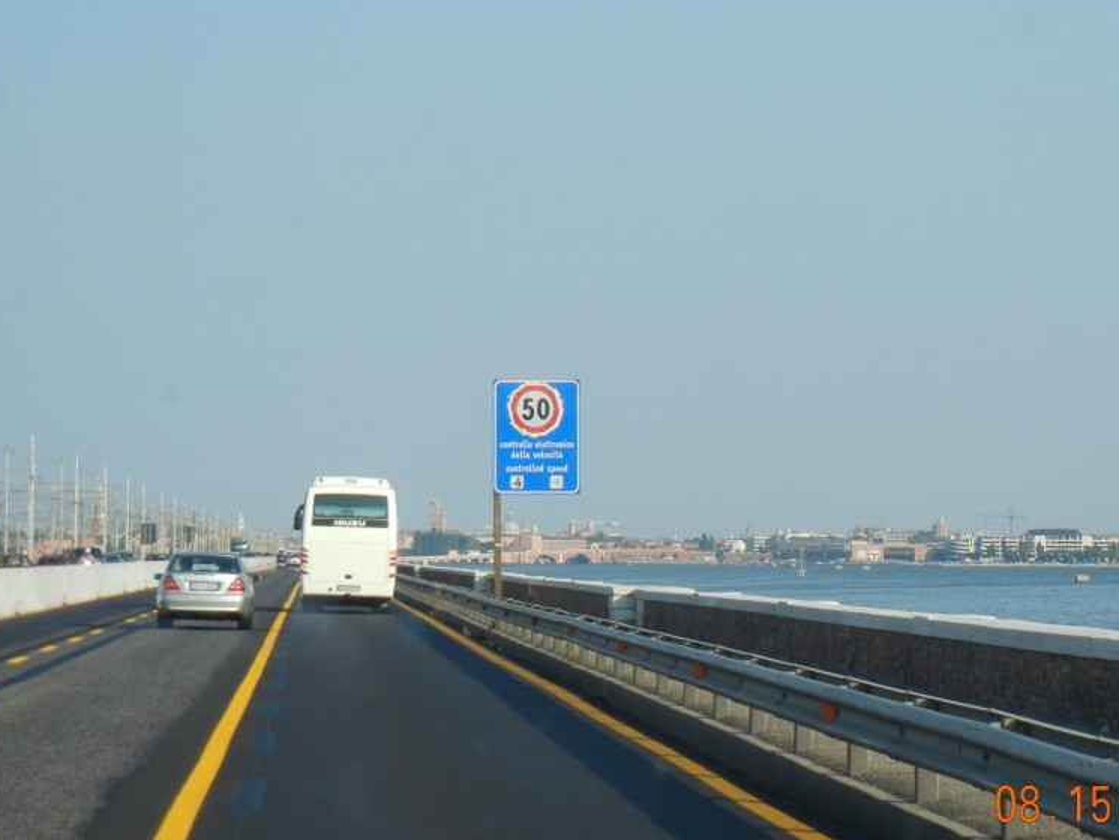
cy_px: 348
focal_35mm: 140
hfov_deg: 14.1
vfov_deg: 10.6
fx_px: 4527
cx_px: 699
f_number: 4.5
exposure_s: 1/580
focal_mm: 18.3
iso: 160
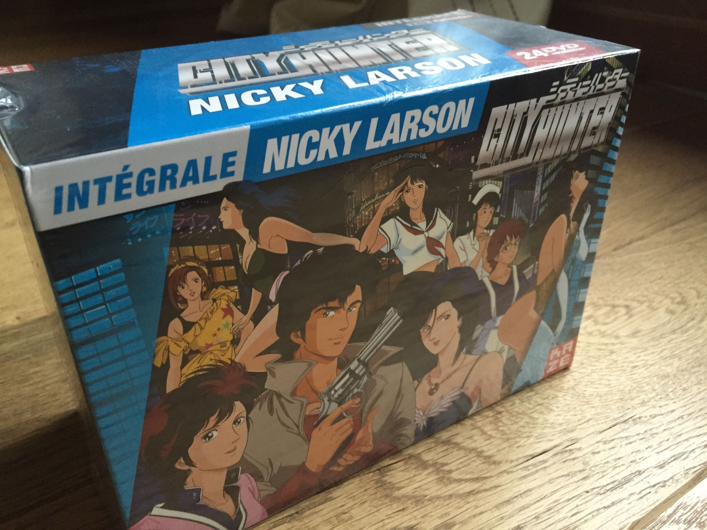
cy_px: 265
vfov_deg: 48.2
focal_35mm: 29
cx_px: 354
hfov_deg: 61.7
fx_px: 592
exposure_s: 1/20
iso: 250
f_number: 2.2
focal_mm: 4.15
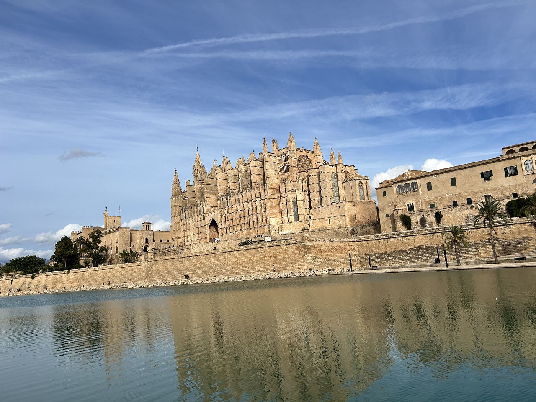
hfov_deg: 67.3
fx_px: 403
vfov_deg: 53.1
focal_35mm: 26
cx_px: 268
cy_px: 201
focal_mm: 5.7
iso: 50
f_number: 1.5
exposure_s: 1/6579
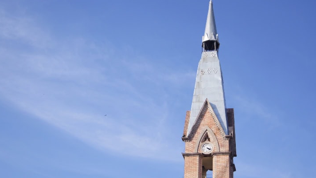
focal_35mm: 56
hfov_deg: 37.5
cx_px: 158
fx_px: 465
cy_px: 80
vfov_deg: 21.6
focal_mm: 35
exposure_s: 1/320
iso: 100
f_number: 5
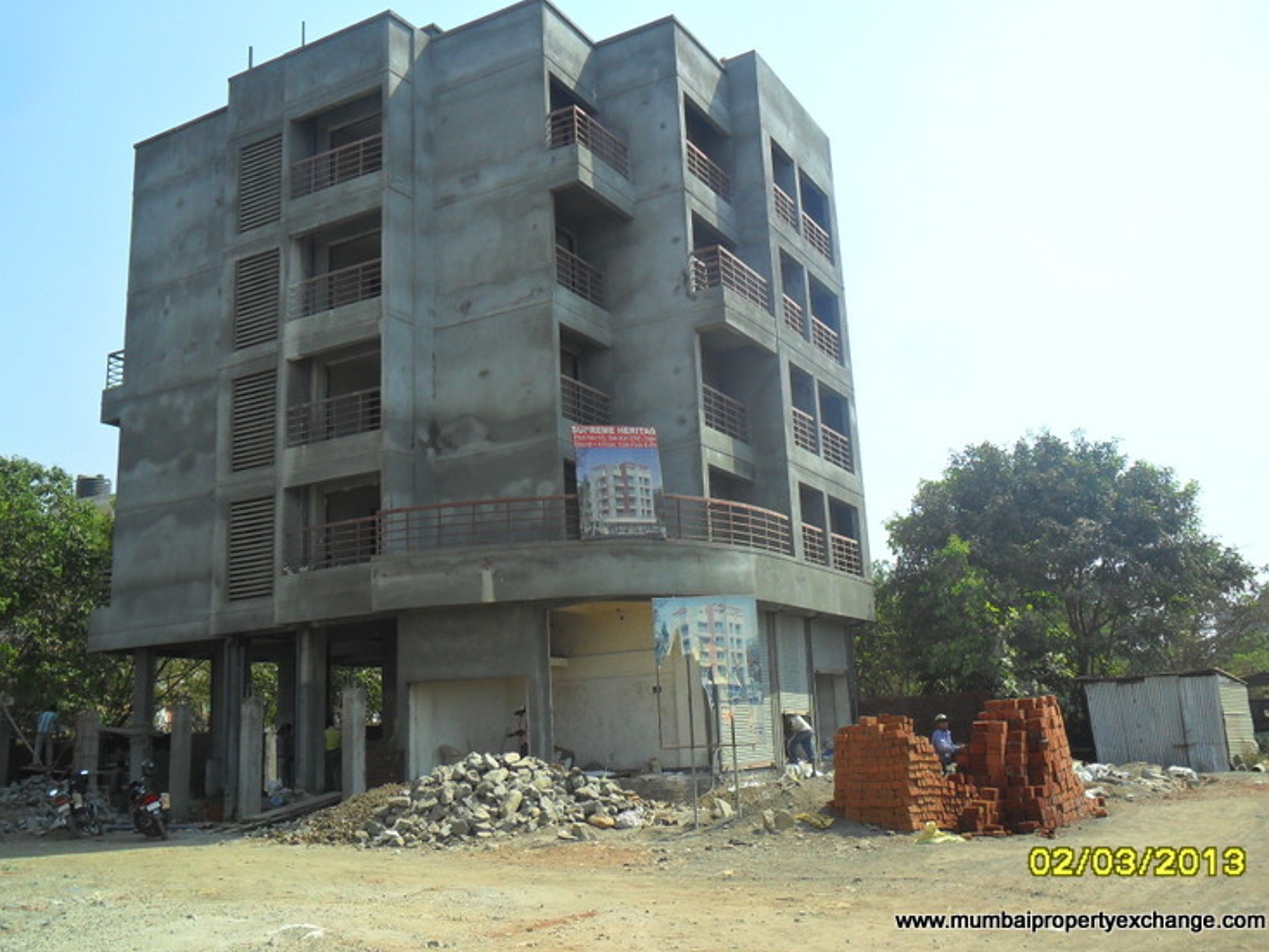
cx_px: 624
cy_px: 454
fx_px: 1247
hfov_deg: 53.9
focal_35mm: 34
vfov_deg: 41.8
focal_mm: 5.7
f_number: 3.7
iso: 100
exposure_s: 1/750
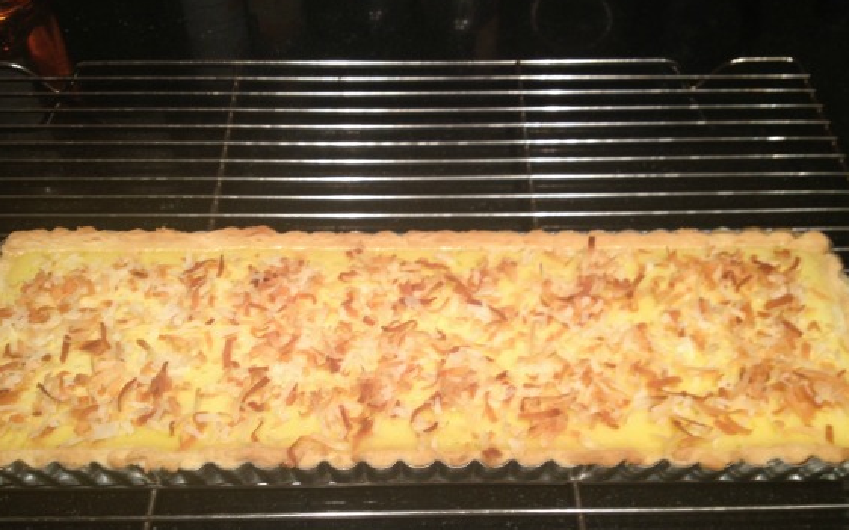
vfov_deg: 33.5
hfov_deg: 51.6
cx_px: 421
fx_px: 879
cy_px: 305
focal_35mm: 38
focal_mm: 4.28
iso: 80
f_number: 2.4
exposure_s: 1/20
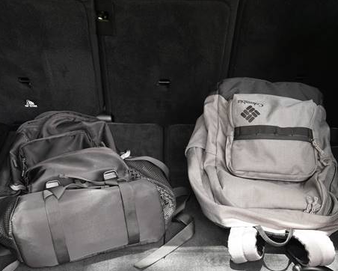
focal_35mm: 51
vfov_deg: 28.8
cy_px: 230
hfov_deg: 36.6
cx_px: 171
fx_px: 510
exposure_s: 1/8
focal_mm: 24
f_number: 8
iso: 250
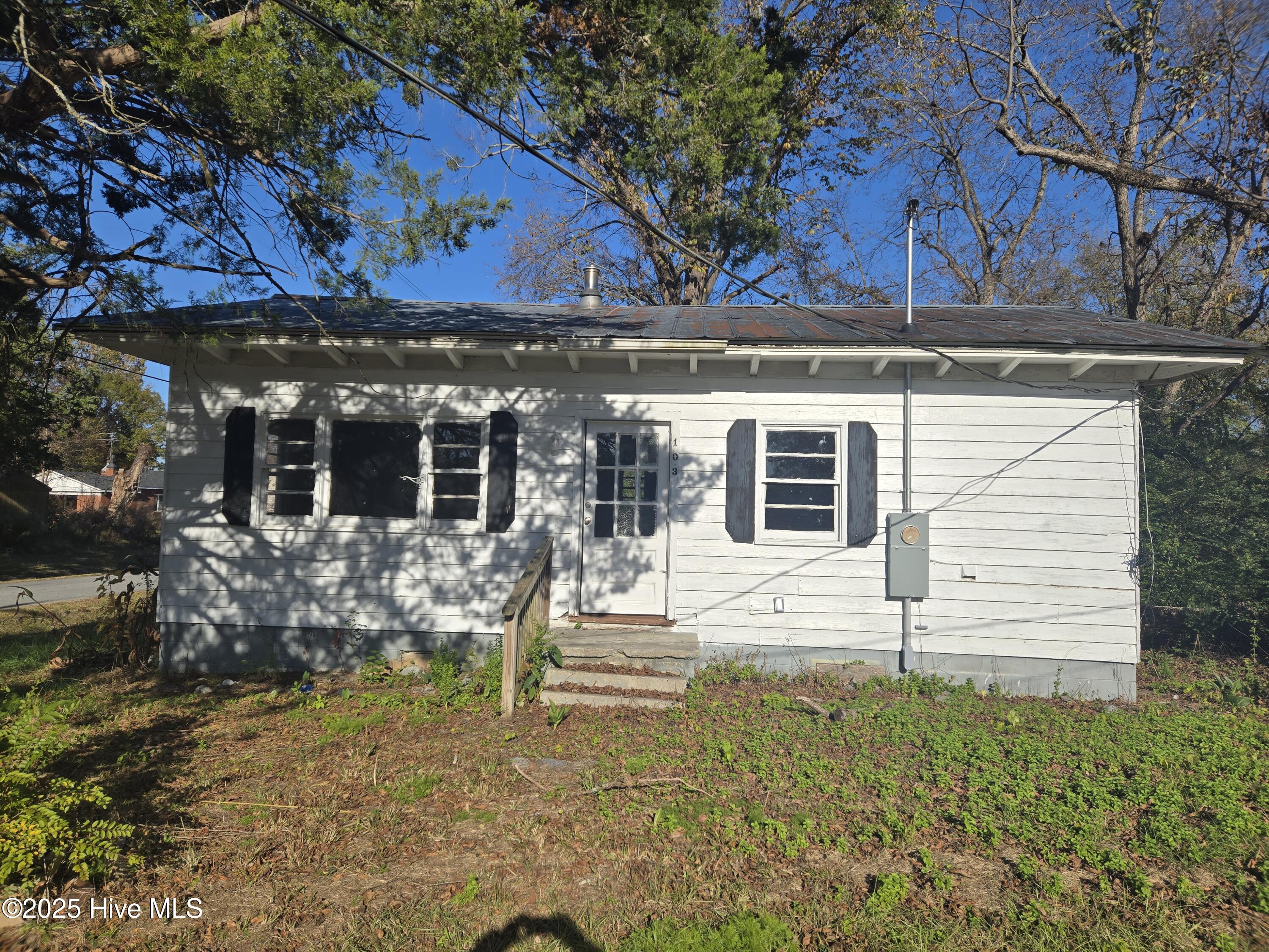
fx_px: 843
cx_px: 634
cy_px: 476
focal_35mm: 23
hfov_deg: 73.9
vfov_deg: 58.9
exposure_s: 1/3381
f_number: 1.8
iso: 25
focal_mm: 5.4
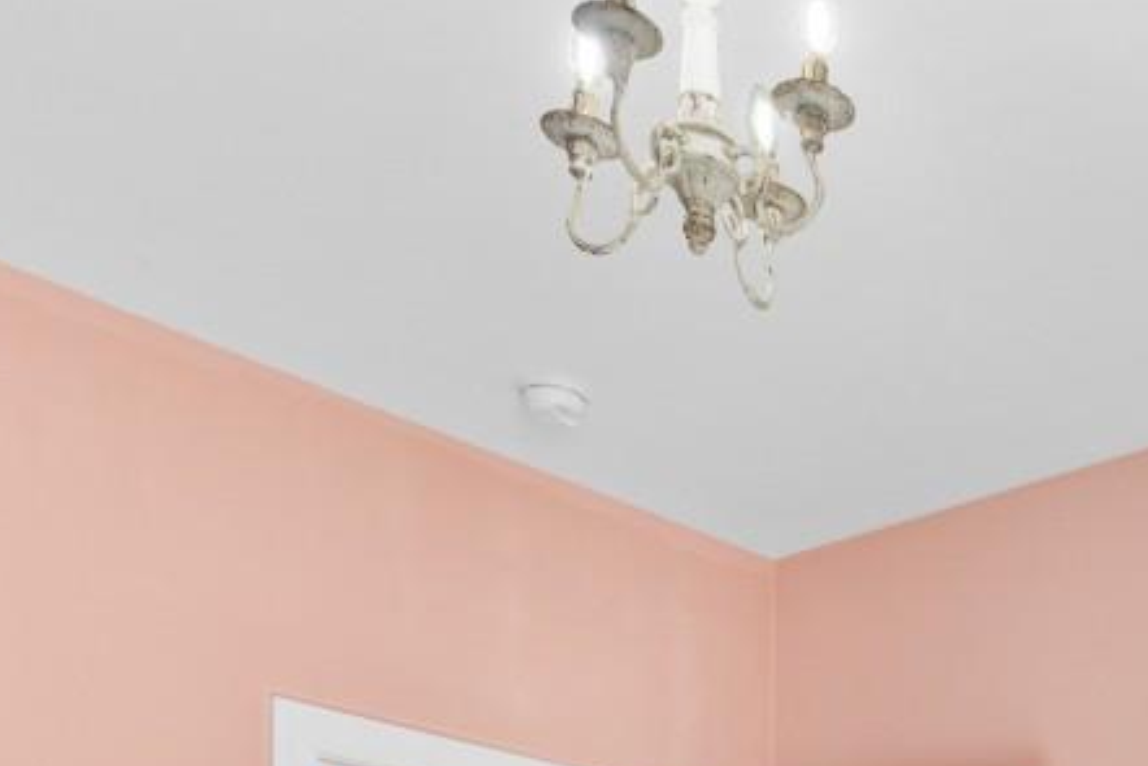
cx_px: 1366
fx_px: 1754
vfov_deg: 20.1
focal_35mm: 55
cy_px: 1246
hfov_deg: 30.8
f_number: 4.5
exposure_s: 1/20
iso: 100
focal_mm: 10
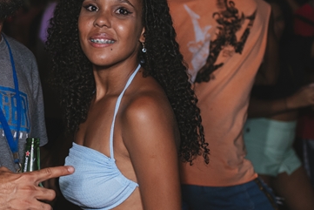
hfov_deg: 18.6
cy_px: 90
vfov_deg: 12.7
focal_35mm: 108
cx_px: 42
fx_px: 943
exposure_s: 1/160
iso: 800
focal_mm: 35
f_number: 2.8
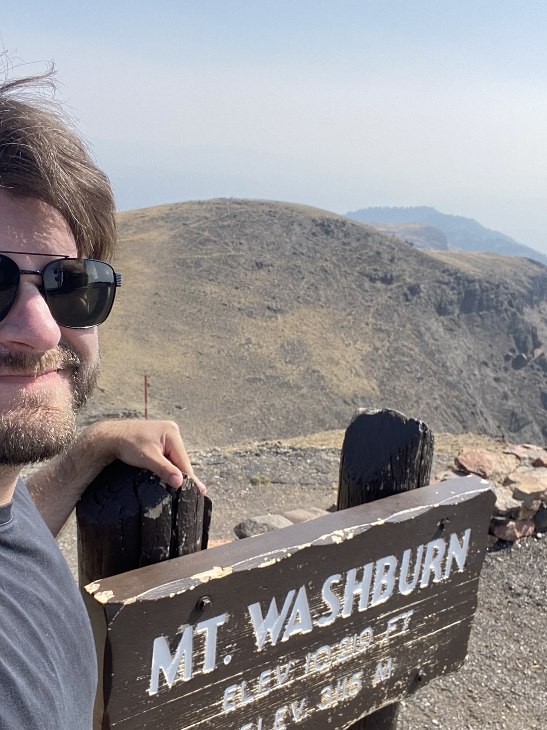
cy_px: 420
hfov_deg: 37.5
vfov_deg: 48.8
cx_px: 208
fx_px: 801
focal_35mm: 38
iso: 25
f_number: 2.2
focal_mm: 2.71
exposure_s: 1/413
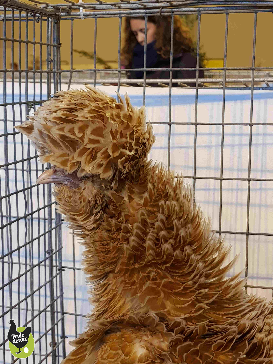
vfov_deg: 67.3
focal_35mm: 26
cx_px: 136
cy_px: 182
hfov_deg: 53.1
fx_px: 273
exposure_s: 1/50
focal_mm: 4.2
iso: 80
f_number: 1.7
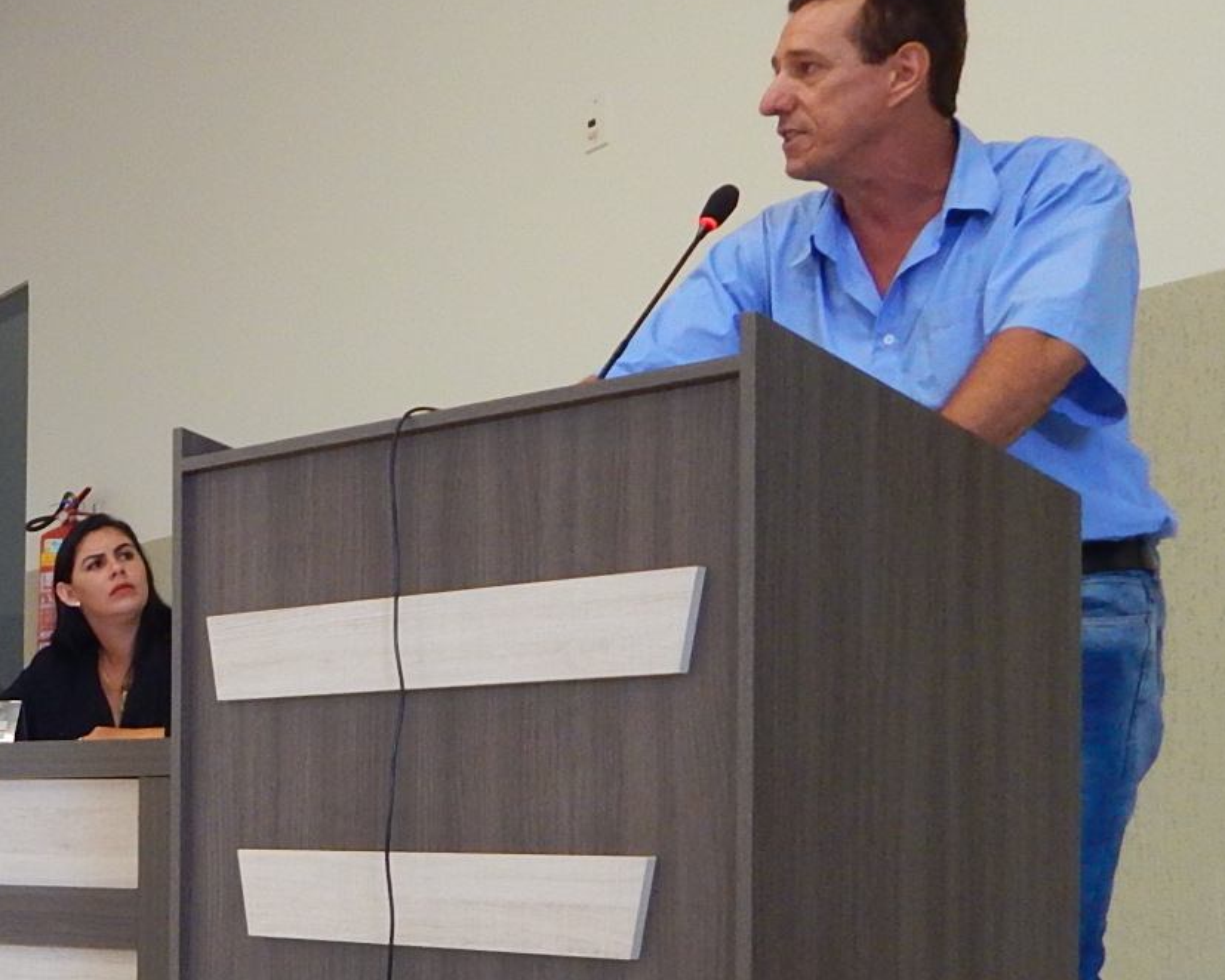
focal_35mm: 59
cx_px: -344
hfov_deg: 27.1
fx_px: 2140
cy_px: 822
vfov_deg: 25.3
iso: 220
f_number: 3
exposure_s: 1/30
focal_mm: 4
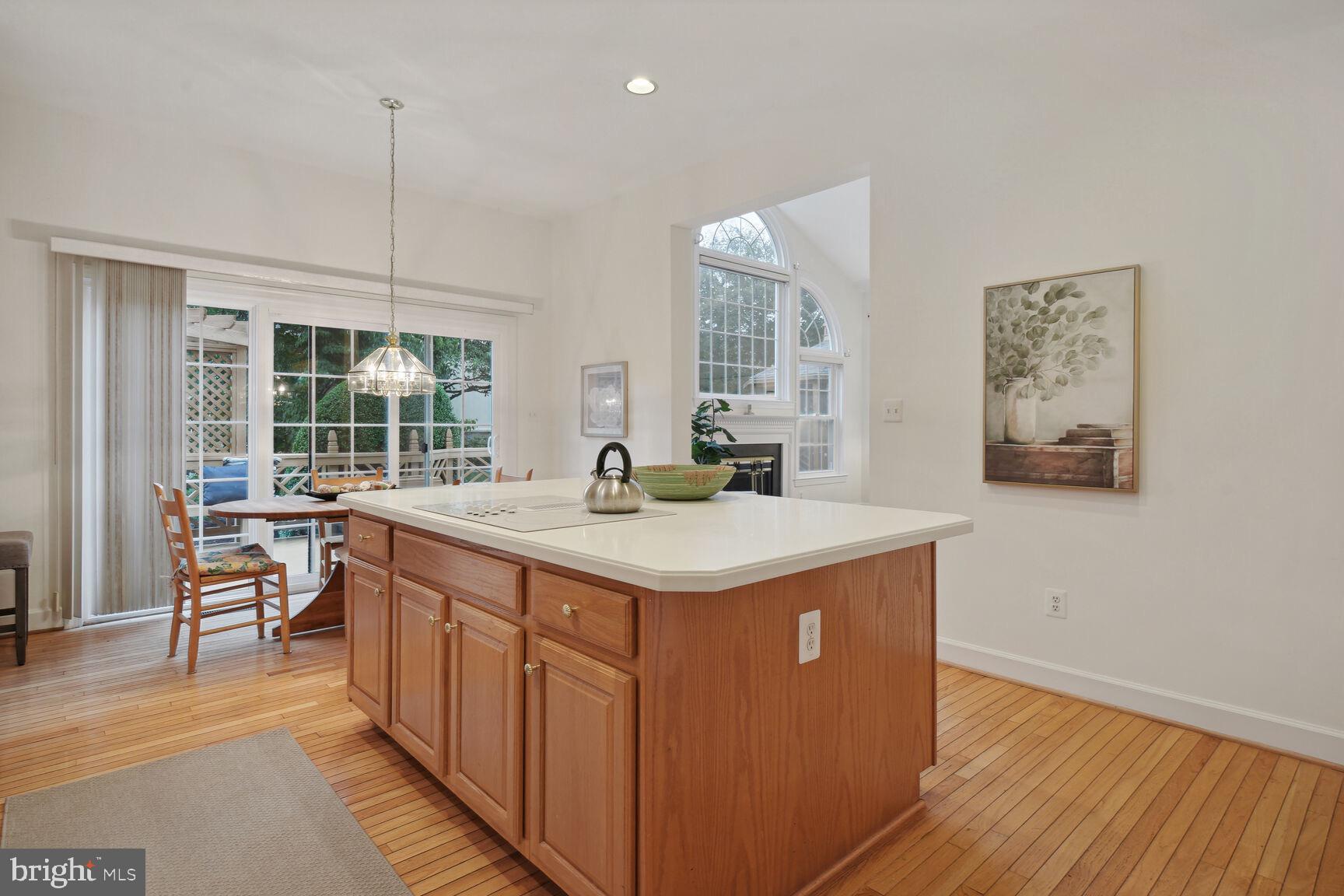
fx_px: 709
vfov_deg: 64.6
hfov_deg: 86.9
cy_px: 448
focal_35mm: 19
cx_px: 672
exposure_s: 1/2.5
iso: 400
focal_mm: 19
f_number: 8
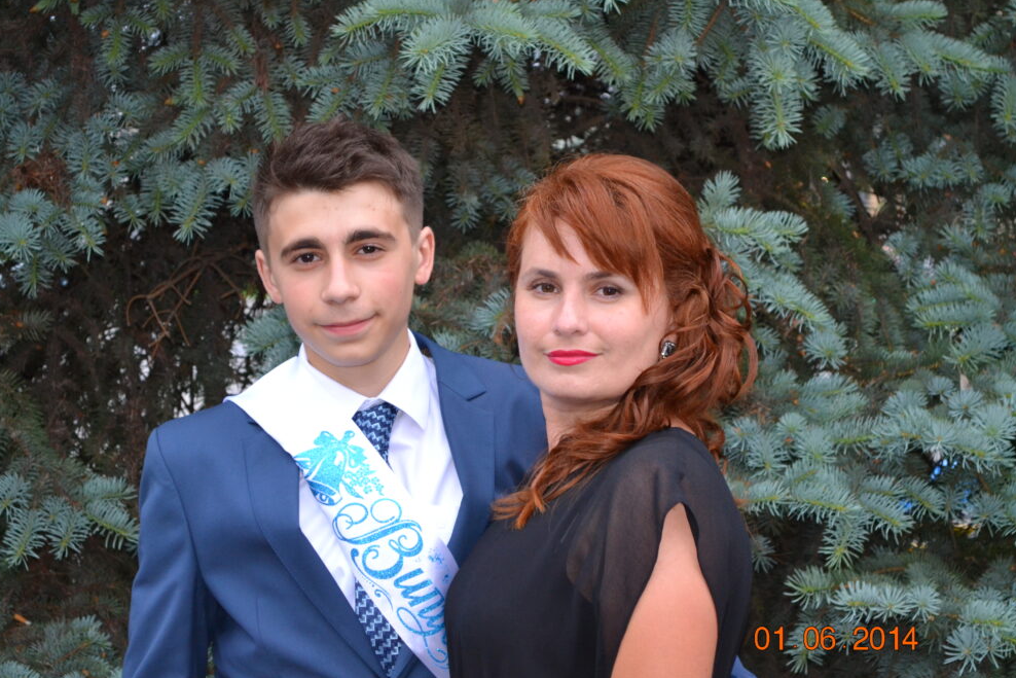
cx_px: 494
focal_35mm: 86
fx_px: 2414
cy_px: 340
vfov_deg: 16.0
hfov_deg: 23.8
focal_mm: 55
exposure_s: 1/60
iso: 1400
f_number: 5.6
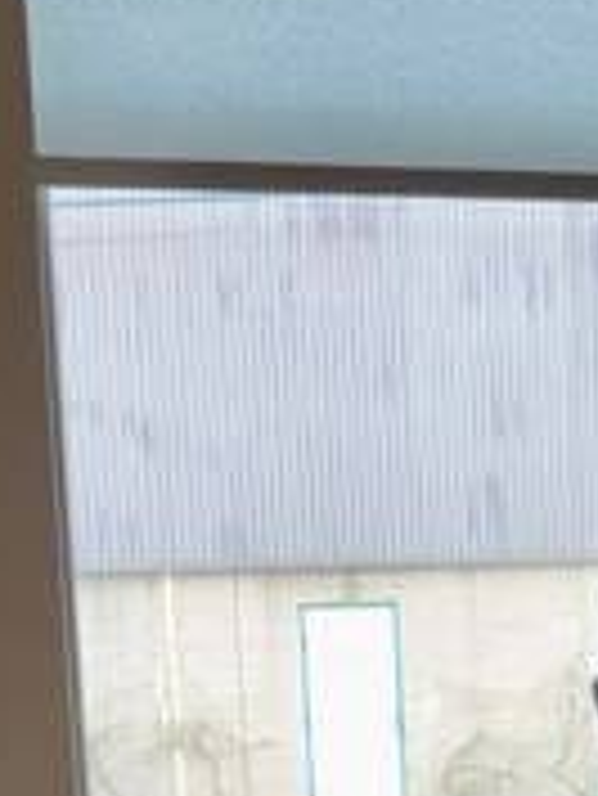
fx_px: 2531
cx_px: 508
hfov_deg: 13.4
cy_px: 1196
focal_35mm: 110
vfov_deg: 16.3
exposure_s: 1/60
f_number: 1.6
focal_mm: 5.96
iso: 125
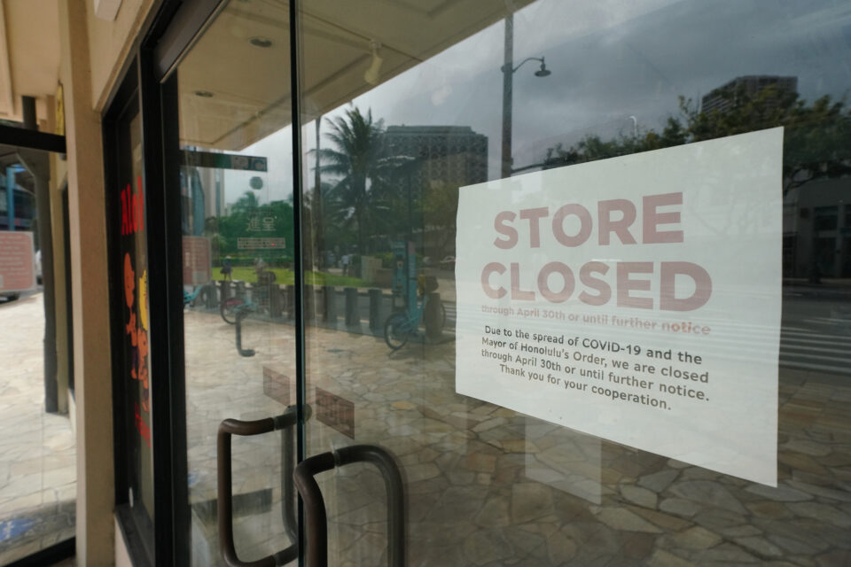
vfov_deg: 61.9
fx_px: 473
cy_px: 284
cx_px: 426
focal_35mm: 20
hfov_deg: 84.0
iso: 2000
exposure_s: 1/1600
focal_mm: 20
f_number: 9
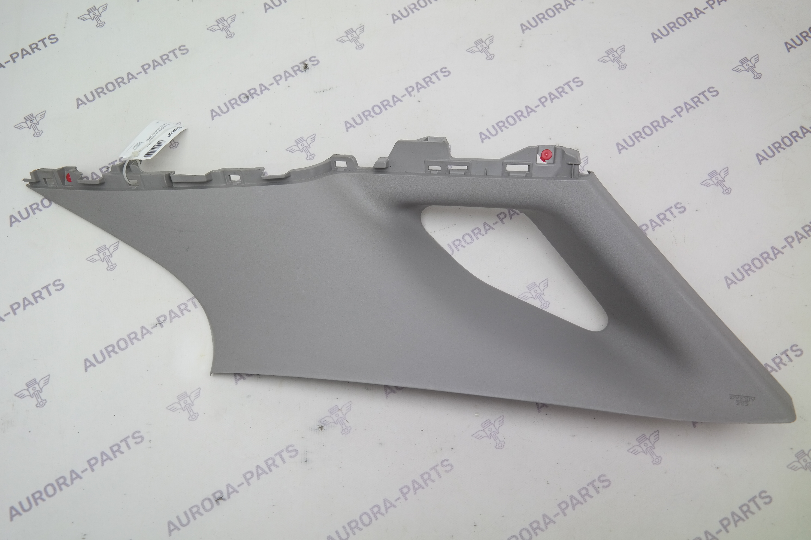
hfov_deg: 67.4
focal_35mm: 27
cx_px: 406
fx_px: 608
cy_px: 270
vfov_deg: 47.9
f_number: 3.5
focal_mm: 18
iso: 100
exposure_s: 1/80
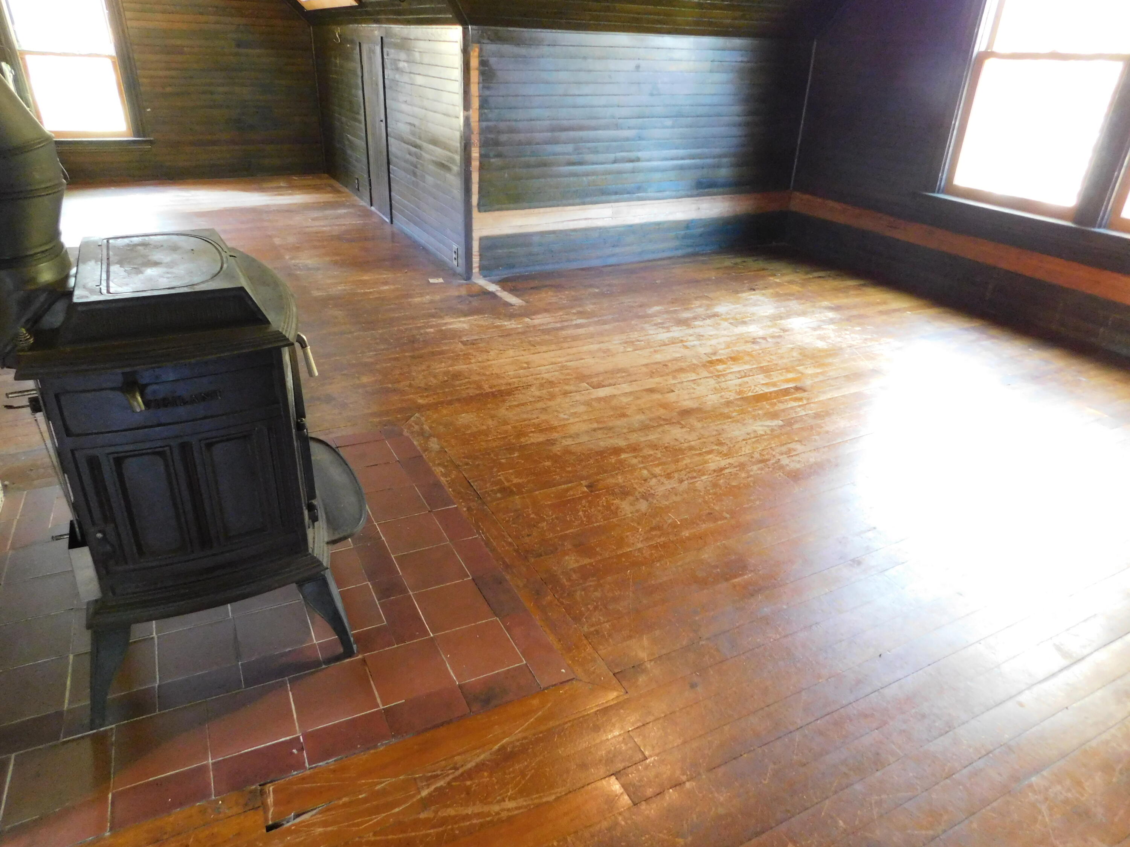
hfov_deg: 73.9
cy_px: 424
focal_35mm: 23
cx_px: 565
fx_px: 751
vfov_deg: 58.9
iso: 800
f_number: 3
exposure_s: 1/15
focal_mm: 4
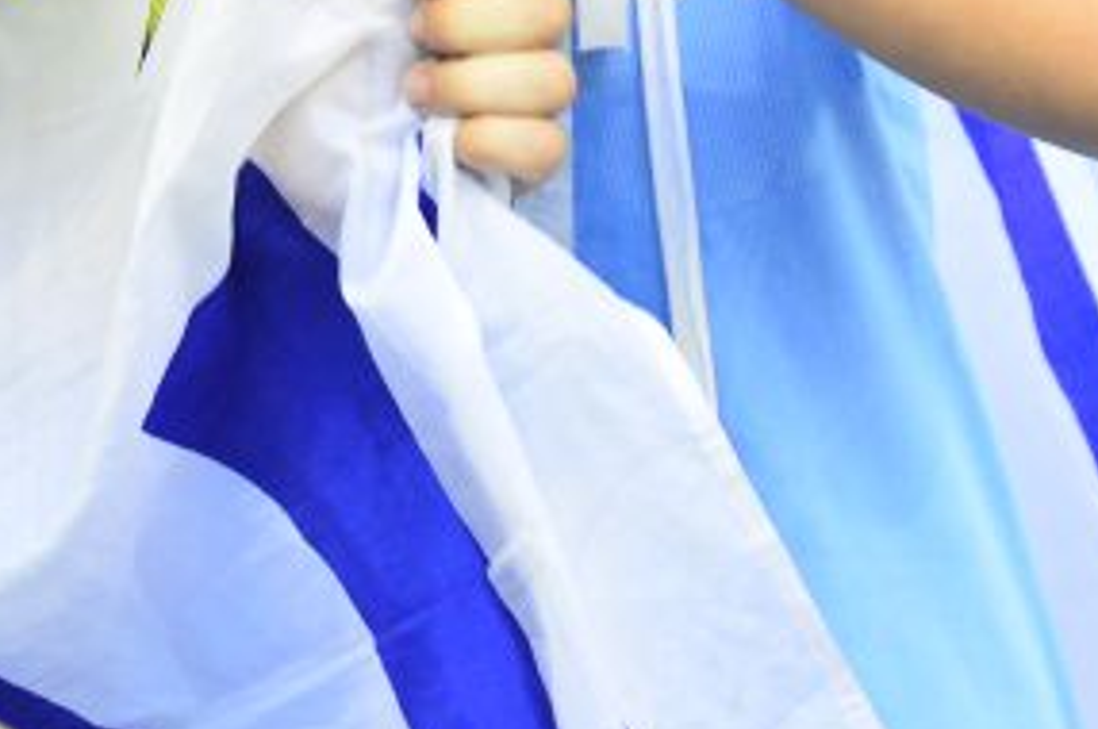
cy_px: -487
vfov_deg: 2.8
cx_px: 58
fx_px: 14928
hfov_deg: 4.2
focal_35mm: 490
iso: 2000
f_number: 5
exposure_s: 1/400
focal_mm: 140
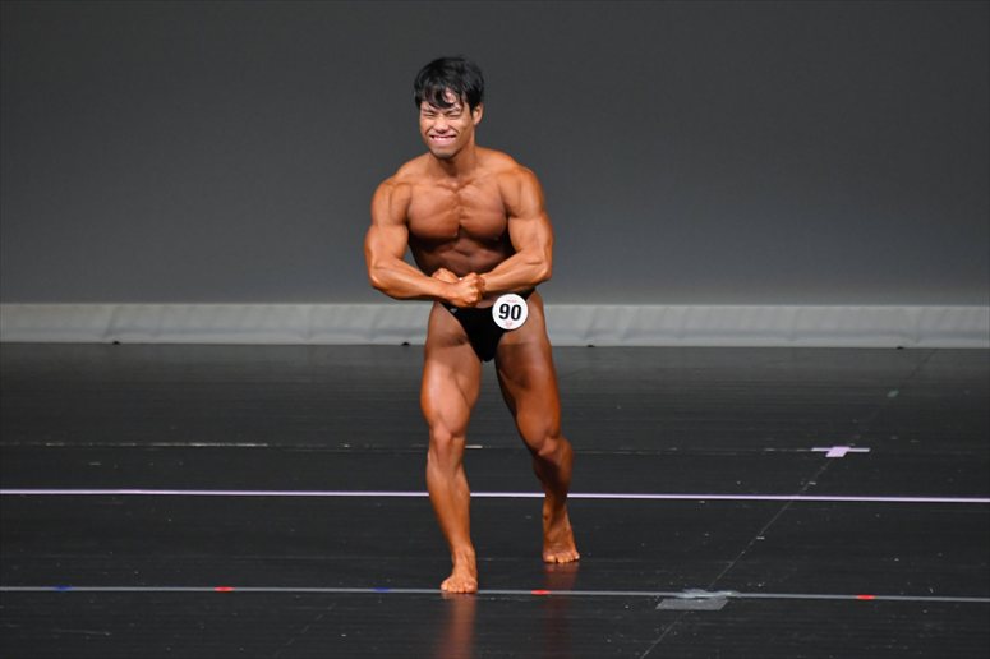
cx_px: 495
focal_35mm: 450
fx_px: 12369
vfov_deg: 3.1
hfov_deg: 4.6
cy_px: 330
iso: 4000
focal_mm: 300
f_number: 5.6
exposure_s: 1/400
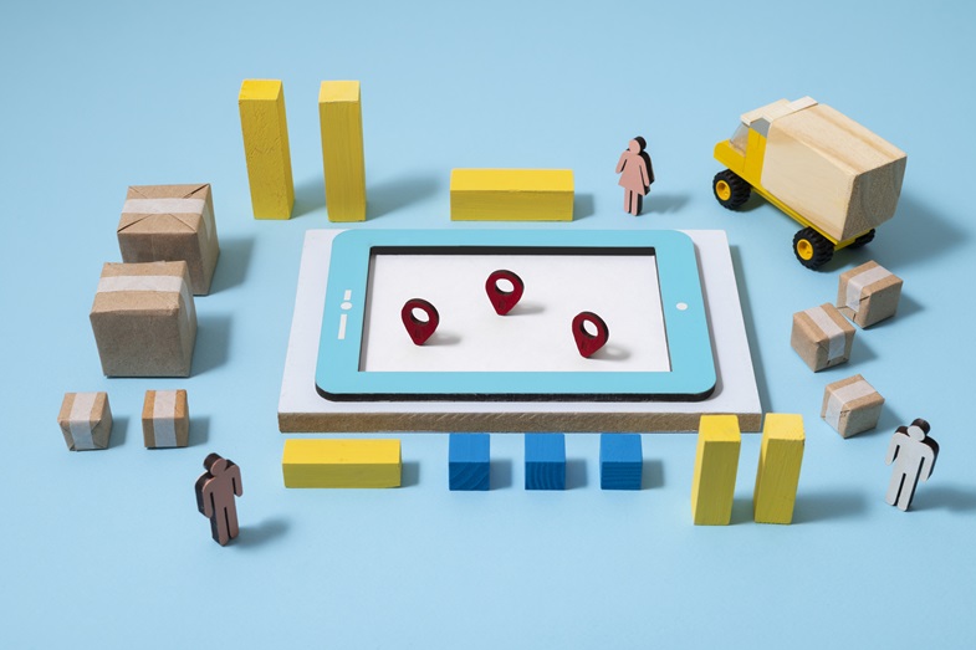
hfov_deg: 38.9
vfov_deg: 26.5
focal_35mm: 51
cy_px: 321
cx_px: 495
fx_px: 1382
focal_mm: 50
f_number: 10
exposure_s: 1/125
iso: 200
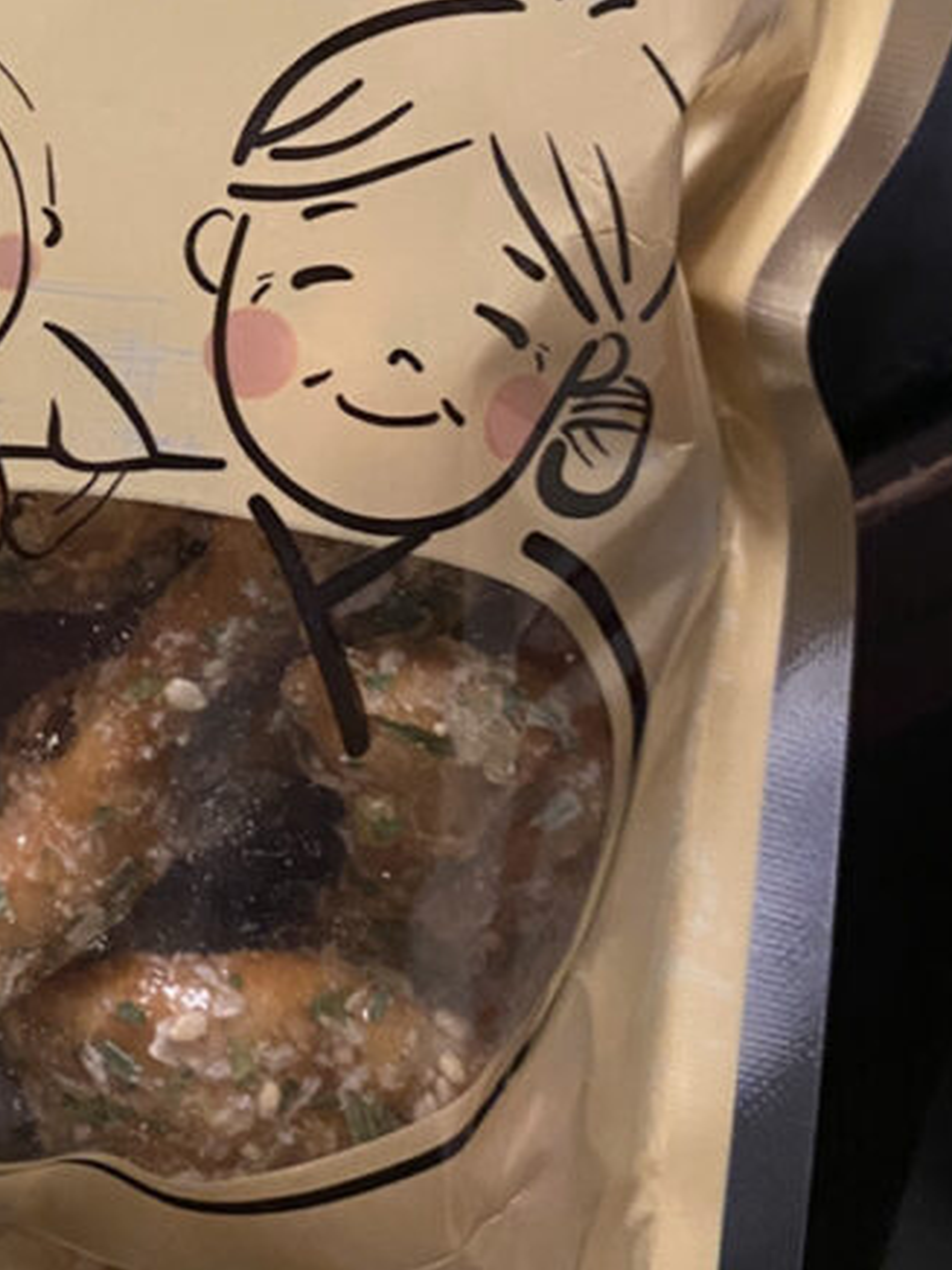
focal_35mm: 61
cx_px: -146
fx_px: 2237
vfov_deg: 30.6
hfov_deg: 22.4
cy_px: 178
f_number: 1.8
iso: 400
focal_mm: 4.25
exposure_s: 1/40
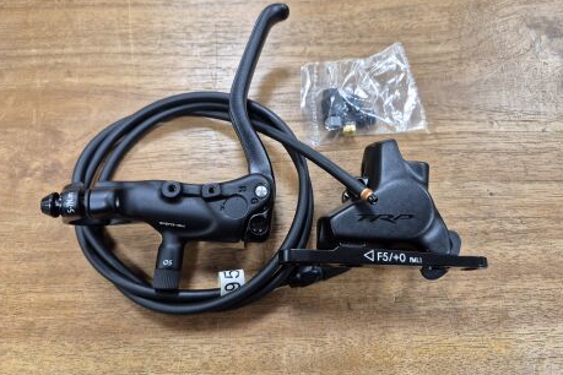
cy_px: 165
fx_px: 391
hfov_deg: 71.5
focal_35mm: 25
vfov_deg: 51.2
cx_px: 281
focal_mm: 5.4
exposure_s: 1/100
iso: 250
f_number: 1.8
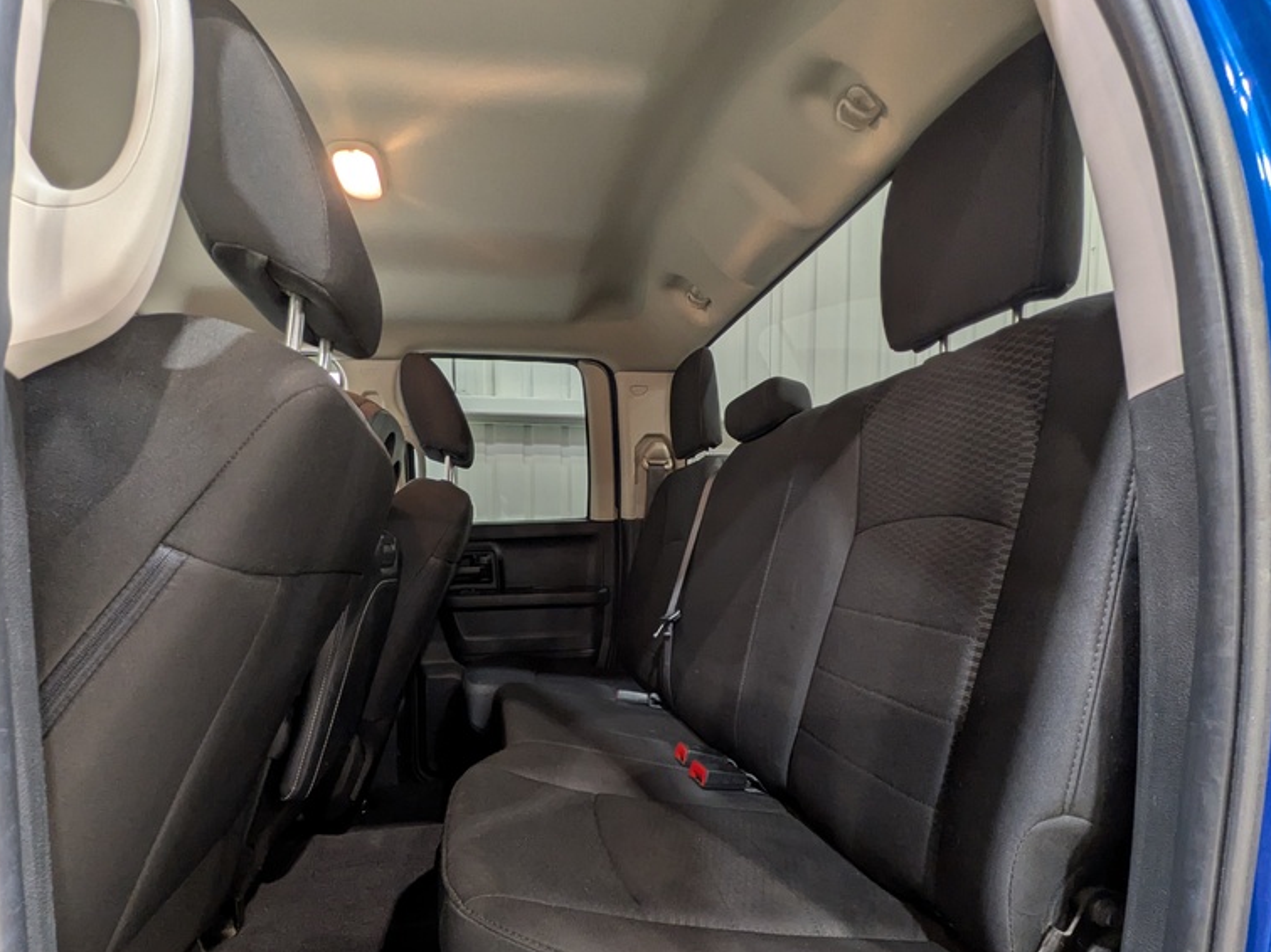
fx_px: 698
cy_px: 619
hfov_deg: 84.6
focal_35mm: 19
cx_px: 598
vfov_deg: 67.2
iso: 126
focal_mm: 1.83
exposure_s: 1/25
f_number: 2.2
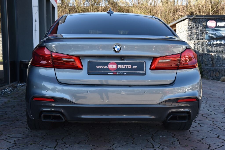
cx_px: 112
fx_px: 344
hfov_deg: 36.2
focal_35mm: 55
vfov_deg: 24.7
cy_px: 75
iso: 500
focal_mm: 55
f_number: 7.1
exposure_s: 1/200
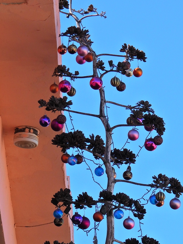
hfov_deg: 4.2
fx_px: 2496
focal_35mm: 354
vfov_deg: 5.6
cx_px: 112
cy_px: 185
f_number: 4.5
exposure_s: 1/640
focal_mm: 35.7
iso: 100
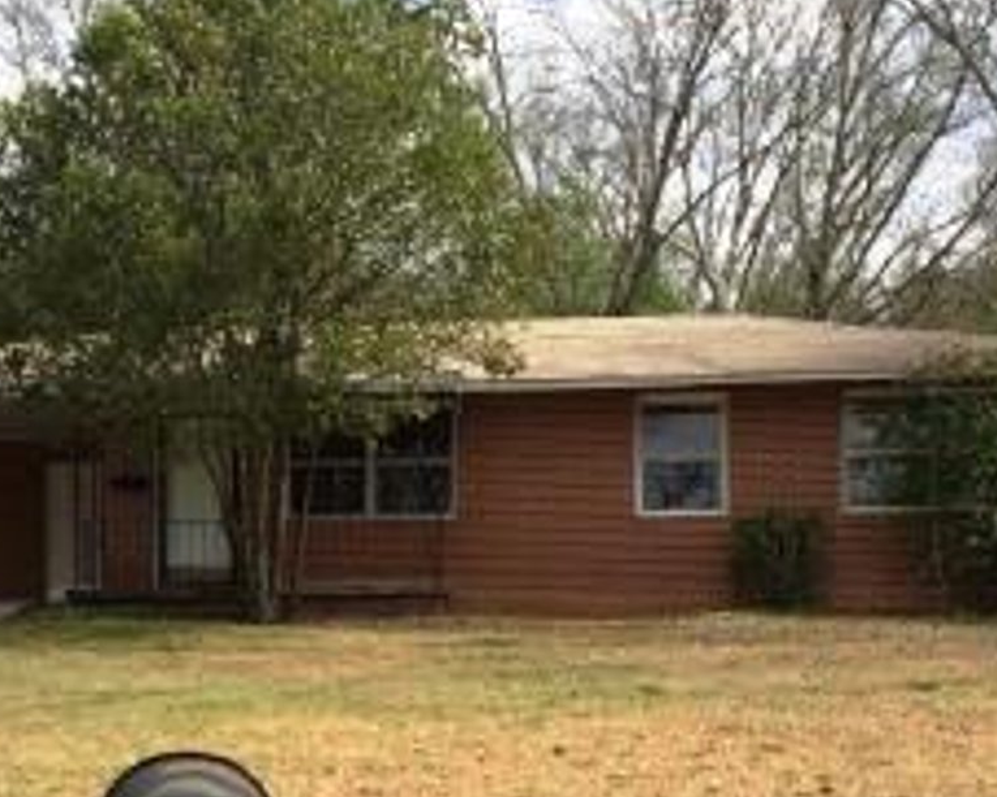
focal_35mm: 56
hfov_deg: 33.3
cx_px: 342
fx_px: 1652
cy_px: 624
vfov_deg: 26.7
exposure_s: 1/1368
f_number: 2.2
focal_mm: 4.15
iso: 32
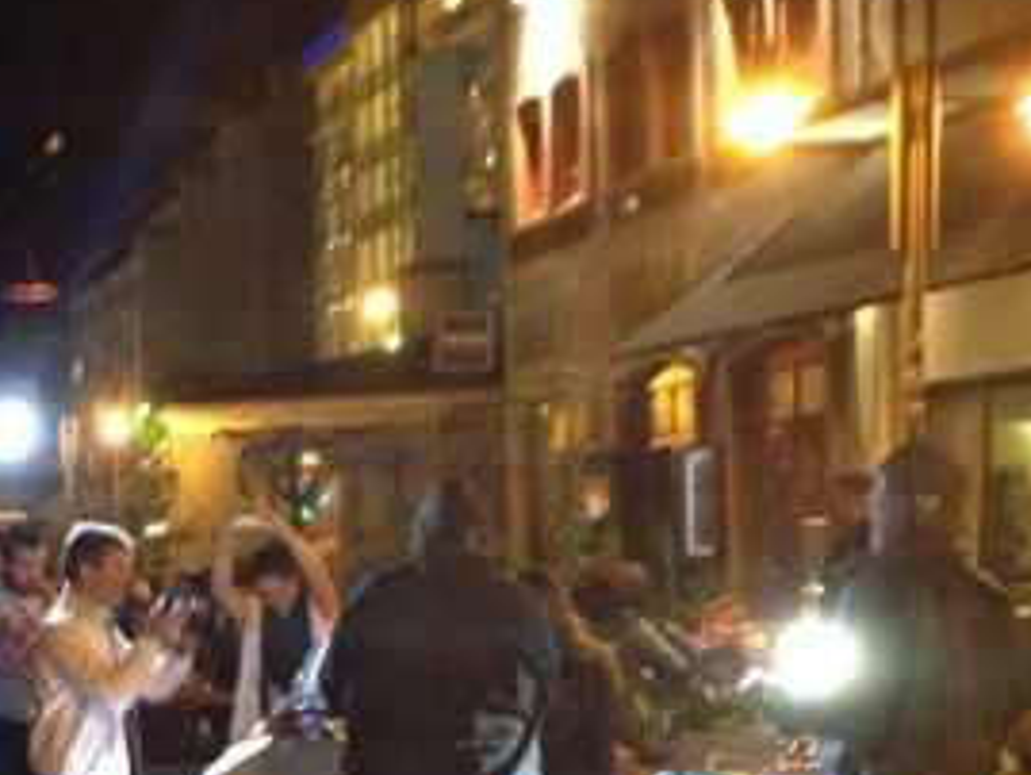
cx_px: -19
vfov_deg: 18.6
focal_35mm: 78
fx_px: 2324
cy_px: 714
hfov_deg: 23.8
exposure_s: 1/17
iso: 800
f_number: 2.4
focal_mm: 4.28
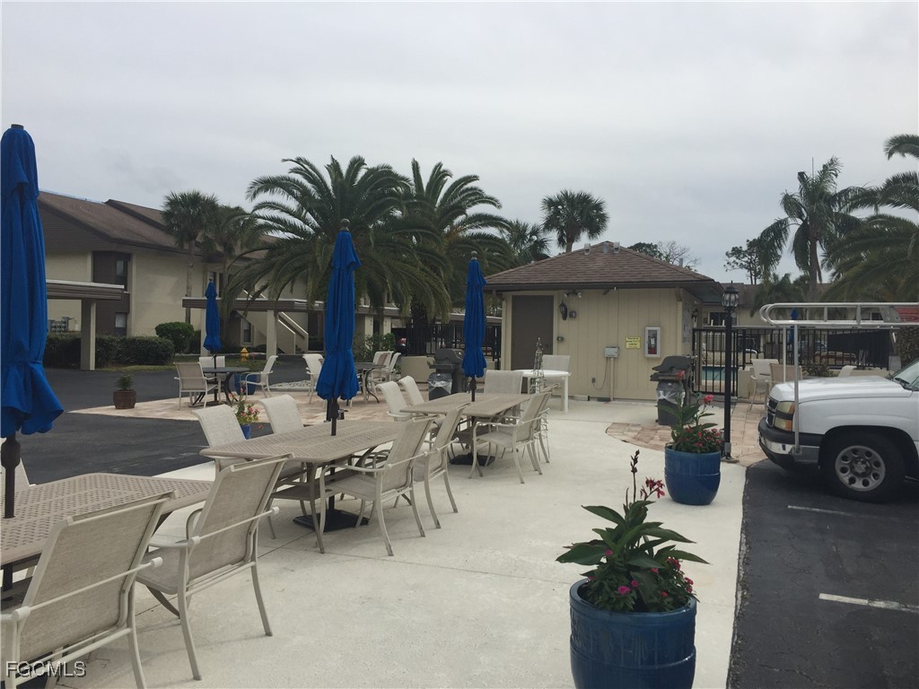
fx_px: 770
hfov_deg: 61.7
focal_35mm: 29
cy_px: 344
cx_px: 460
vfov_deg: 48.2
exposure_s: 1/2825
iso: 32
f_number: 2.2
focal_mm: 4.15
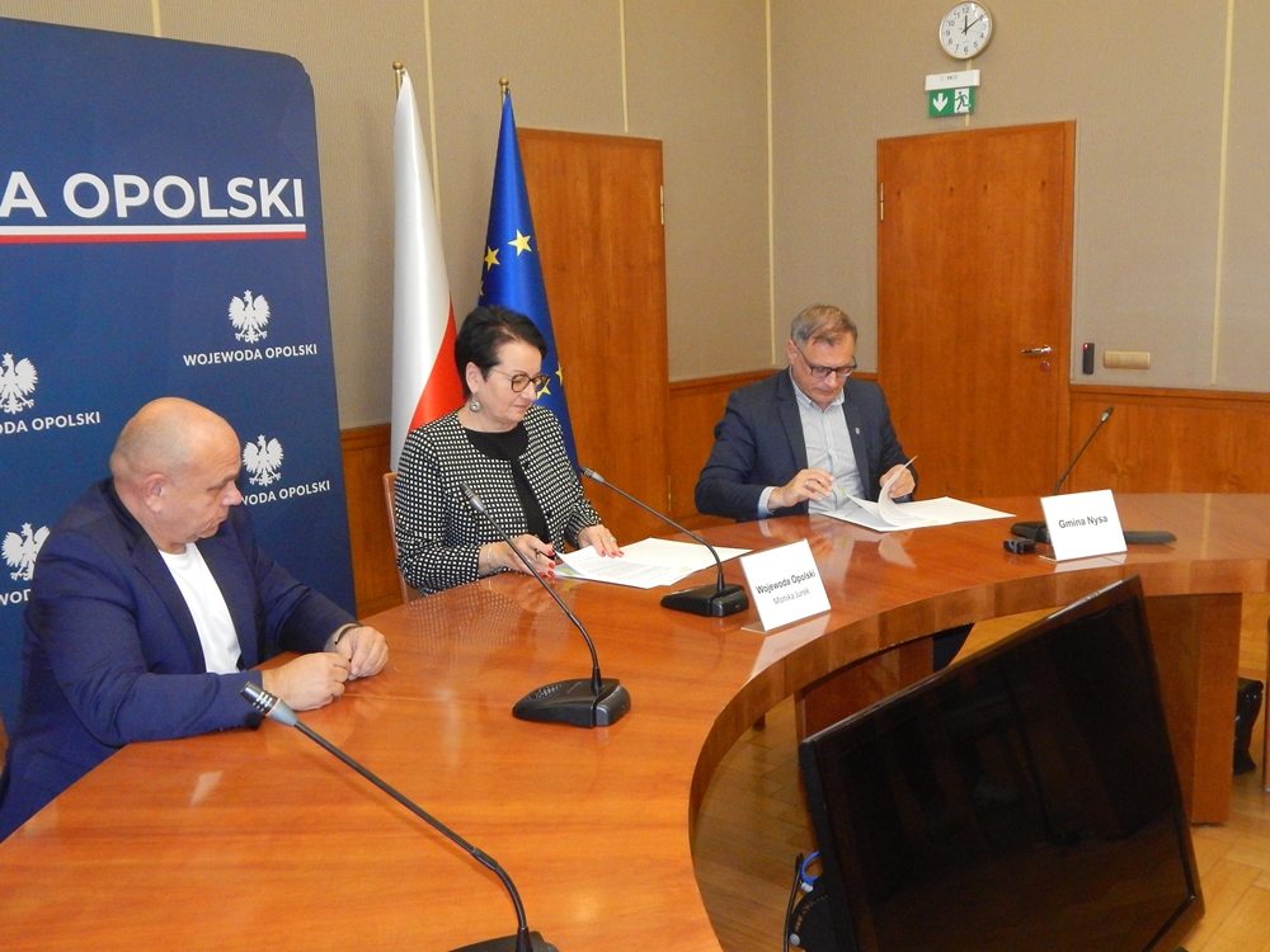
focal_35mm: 35
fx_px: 1284
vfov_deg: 40.7
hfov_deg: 52.6
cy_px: 476
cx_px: 635
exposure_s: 1/80
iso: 800
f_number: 3.3
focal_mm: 6.1
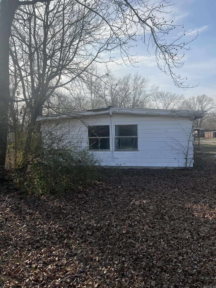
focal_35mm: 26
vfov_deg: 67.3
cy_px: 144
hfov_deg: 53.1
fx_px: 216
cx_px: 108
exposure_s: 1/3704
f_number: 1.5
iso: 50
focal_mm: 5.7
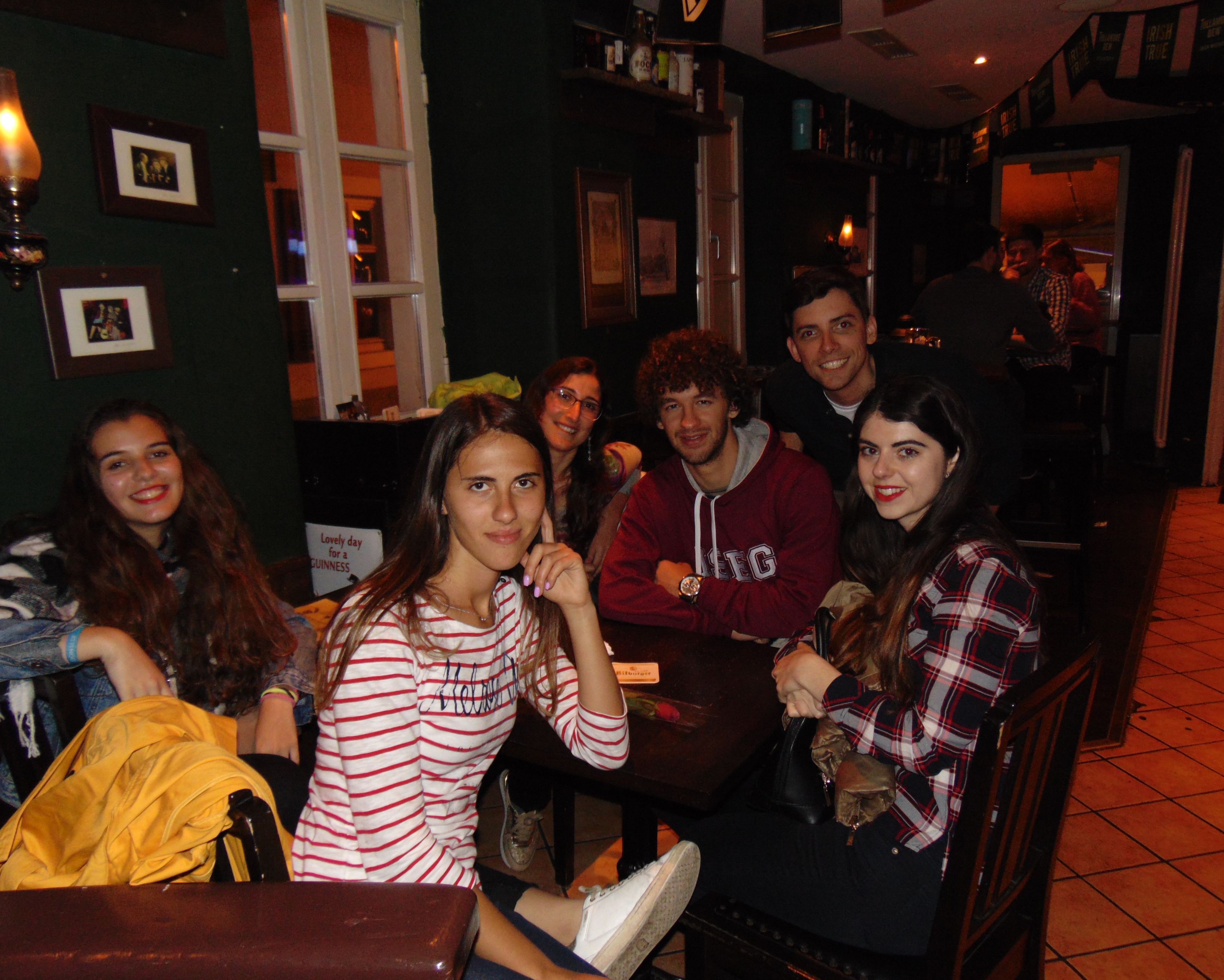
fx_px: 978
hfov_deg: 64.1
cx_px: 602
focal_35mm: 27
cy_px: 494
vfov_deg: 53.2
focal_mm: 4.5
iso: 200
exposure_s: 1/8
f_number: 3
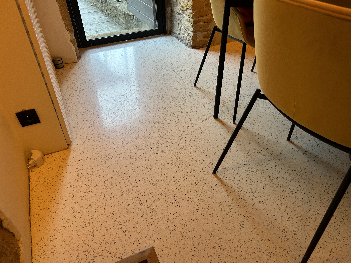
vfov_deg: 53.1
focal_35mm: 26
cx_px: 176
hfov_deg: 67.3
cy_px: 132
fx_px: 264
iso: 80
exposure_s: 1/50
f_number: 1.5
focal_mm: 5.7
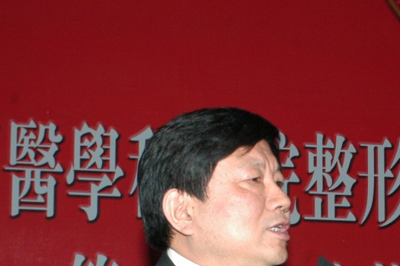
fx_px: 1421
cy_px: 284
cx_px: 435
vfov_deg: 10.6
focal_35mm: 128
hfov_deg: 15.6
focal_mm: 28
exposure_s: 1/60
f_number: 5.6
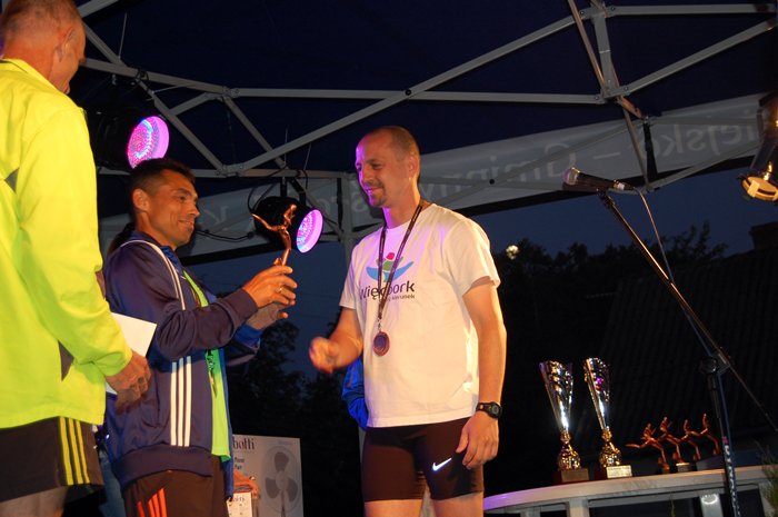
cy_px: 258
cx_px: 389
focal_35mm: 60
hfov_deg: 33.4
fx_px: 1295
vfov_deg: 22.6
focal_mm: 40
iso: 400
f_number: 5
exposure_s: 1/60
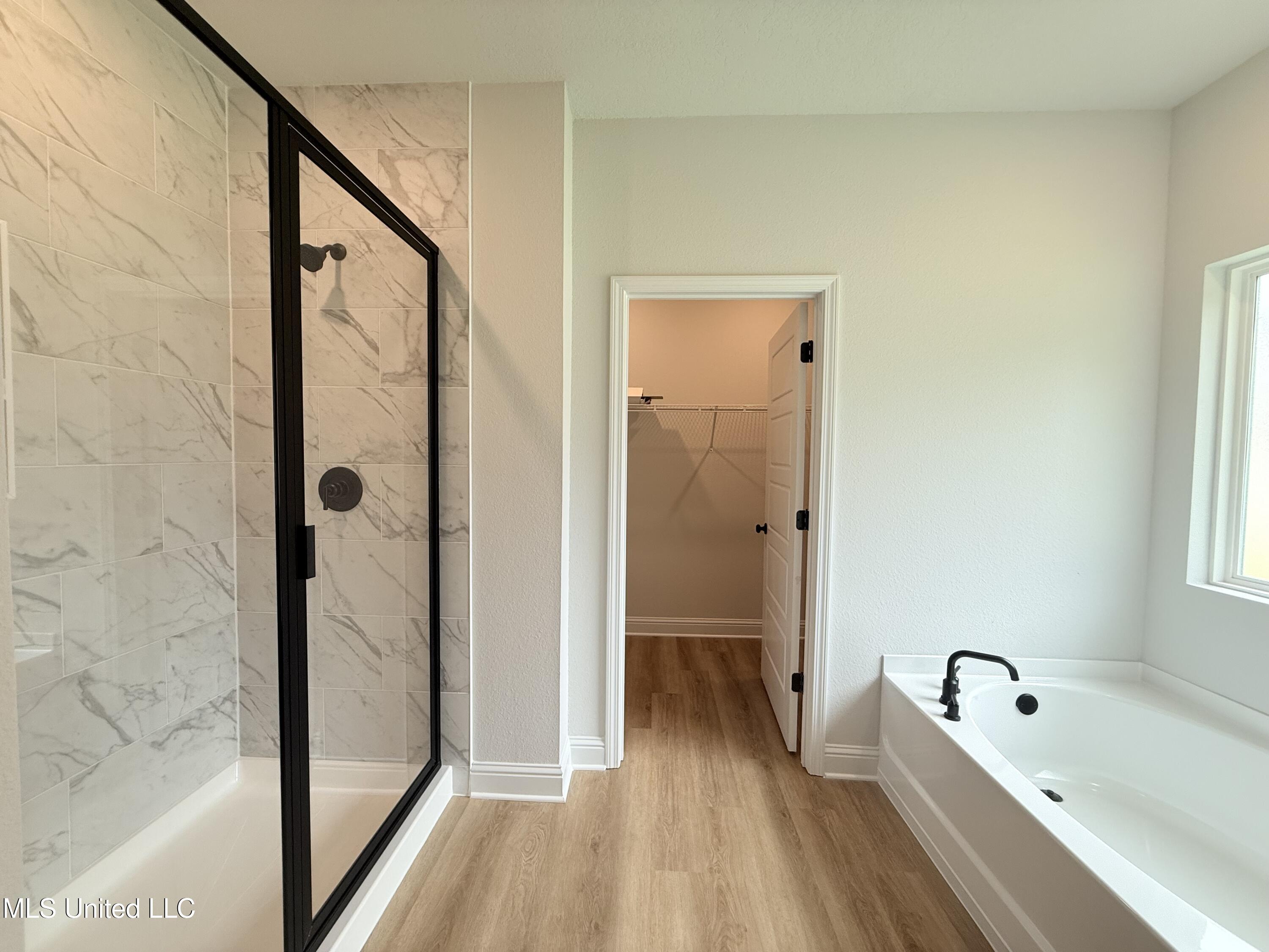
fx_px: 513
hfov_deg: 102.1
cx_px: 634
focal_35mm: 14
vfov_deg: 85.7
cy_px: 476
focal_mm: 2.22
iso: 125
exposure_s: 1/120
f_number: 2.2
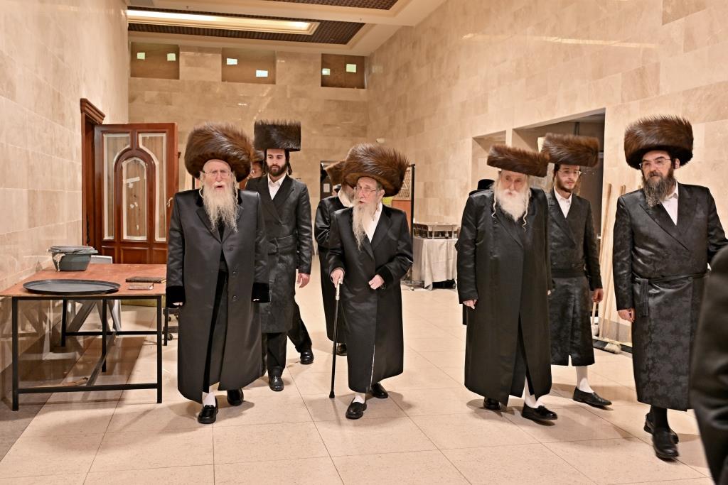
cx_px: 364
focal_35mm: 34
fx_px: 688
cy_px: 242
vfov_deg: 38.9
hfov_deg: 55.8
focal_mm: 34
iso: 500
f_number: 4
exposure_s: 1/100
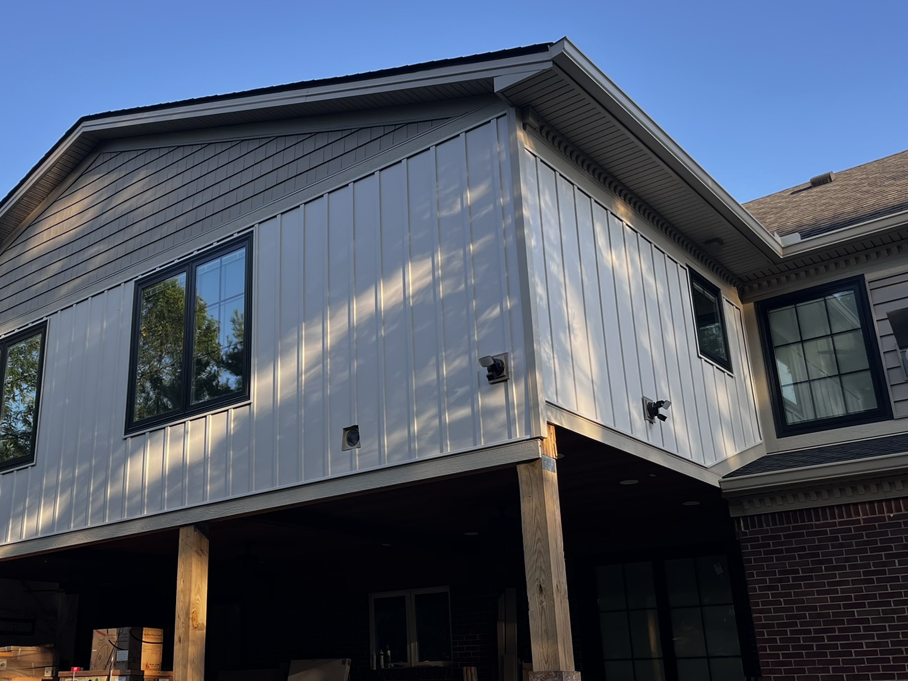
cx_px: 345
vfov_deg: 38.7
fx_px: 970
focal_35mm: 37
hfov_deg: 49.7
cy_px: 345
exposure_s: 1/615
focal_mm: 5.1
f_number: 1.6
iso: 50
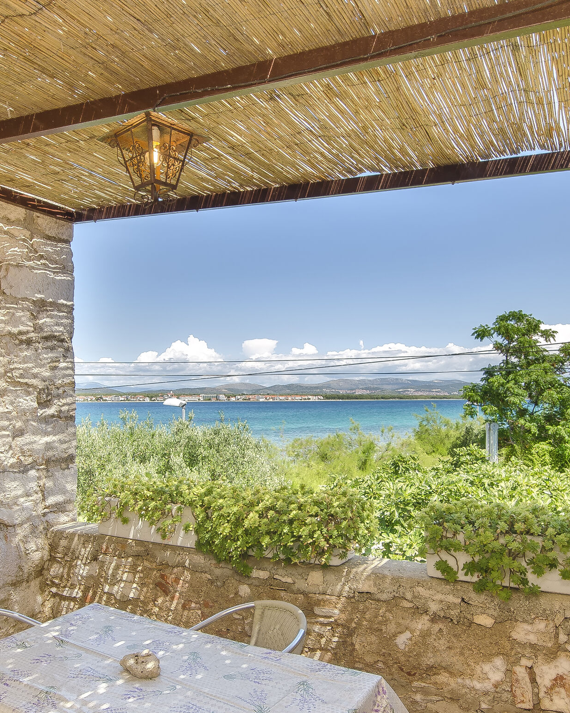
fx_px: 620
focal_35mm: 29
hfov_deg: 49.2
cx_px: 251
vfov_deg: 59.4
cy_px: 418
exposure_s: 1/200
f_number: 7.1
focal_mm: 11.5
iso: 100
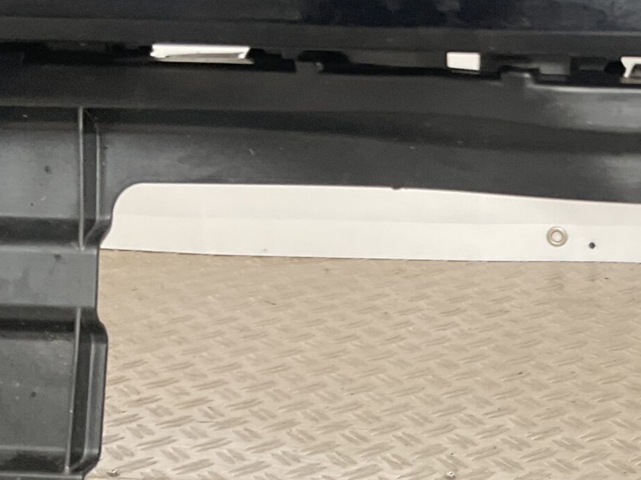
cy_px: 413
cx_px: 637
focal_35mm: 80
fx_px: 1481
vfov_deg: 18.2
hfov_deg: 23.4
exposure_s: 1/60
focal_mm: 3
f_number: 1.8
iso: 50
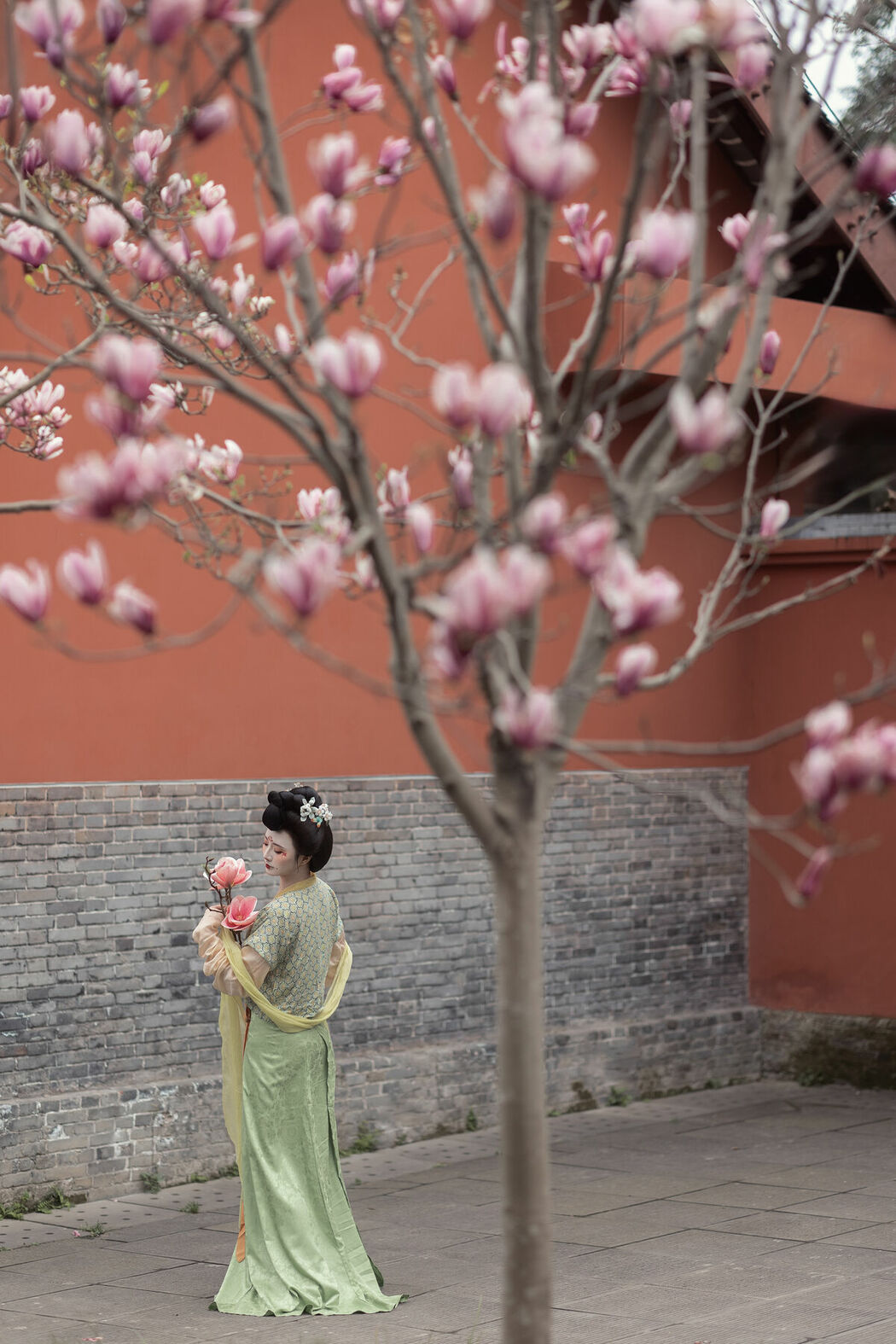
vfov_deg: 23.9
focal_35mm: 85
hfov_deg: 16.1
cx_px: 448
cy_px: 672
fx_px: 3173
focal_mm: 85
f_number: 2
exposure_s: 1/800
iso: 100
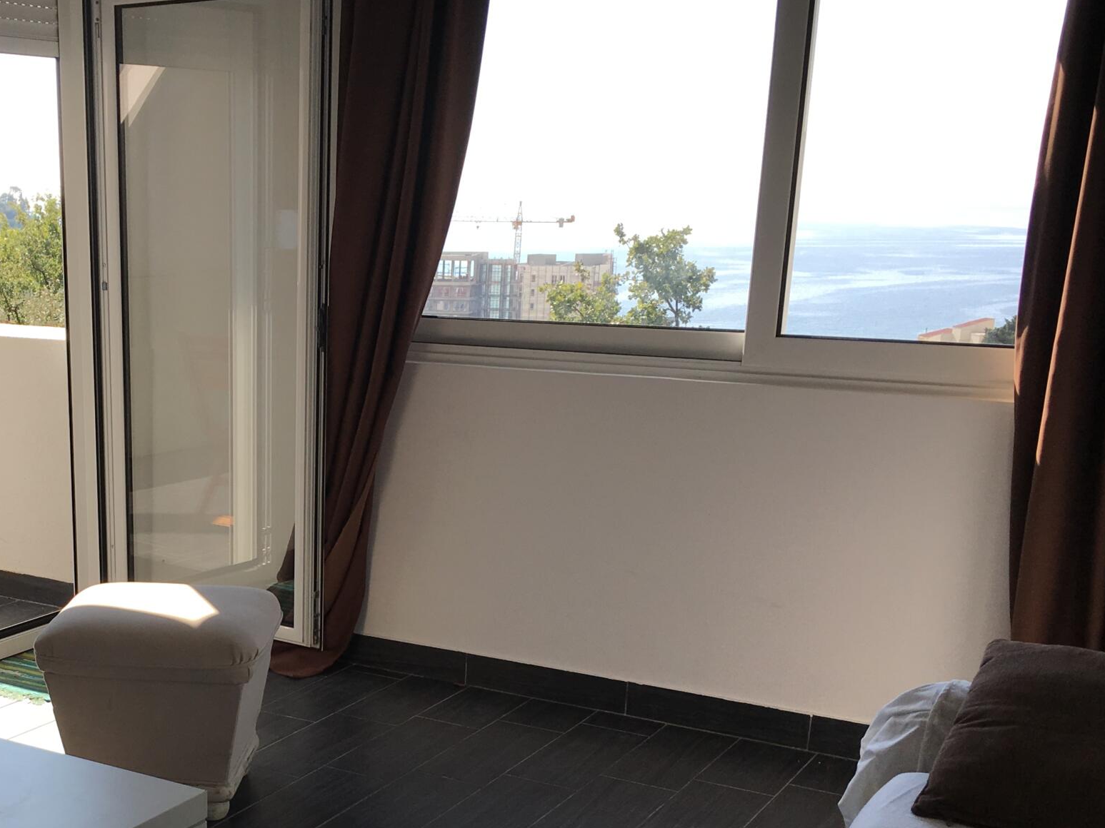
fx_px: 1532
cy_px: 658
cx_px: 236
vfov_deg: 29.6
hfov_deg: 38.3
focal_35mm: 48
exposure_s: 1/699
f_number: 2.2
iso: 25
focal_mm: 4.15
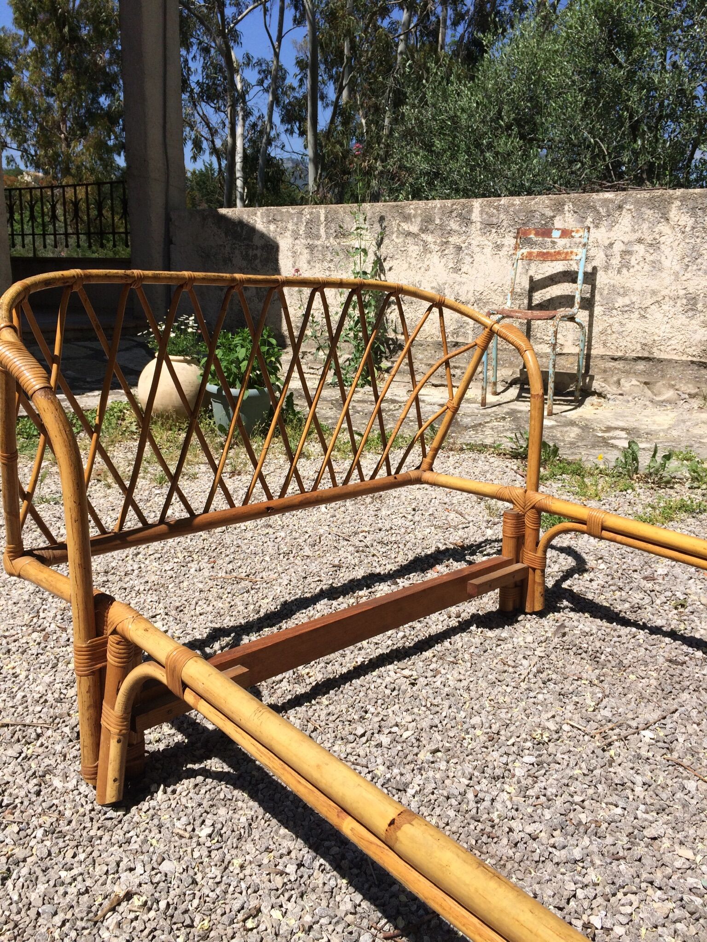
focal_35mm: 29
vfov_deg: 61.7
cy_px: 471
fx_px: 790
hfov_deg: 48.2
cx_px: 354
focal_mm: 4.15
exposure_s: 1/2933
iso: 32
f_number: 2.2
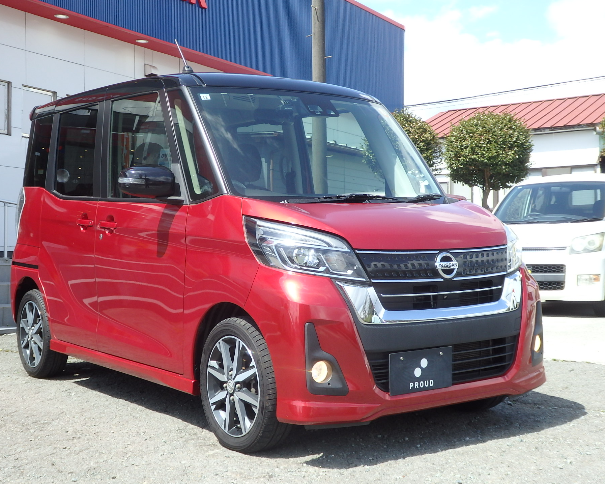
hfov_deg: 39.5
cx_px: 290
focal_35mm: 47
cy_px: 242
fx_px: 842
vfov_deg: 32.1
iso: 125
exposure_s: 1/500
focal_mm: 8
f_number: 10.8
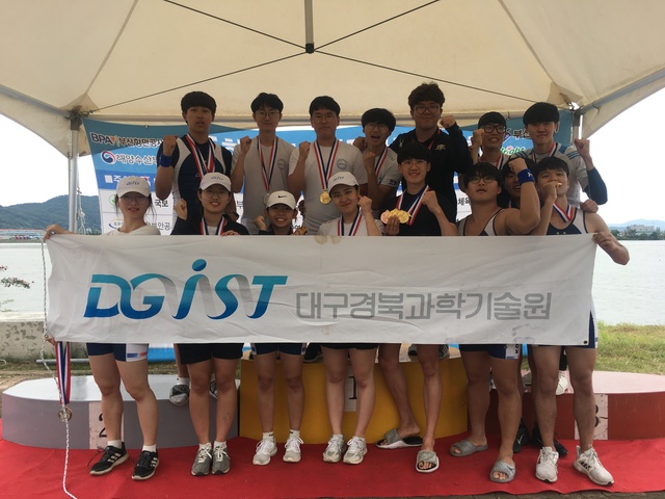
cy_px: 250
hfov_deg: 61.7
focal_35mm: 29
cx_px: 332
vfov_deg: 48.2
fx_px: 557
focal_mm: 4.15
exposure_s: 1/523
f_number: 2.2
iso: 25
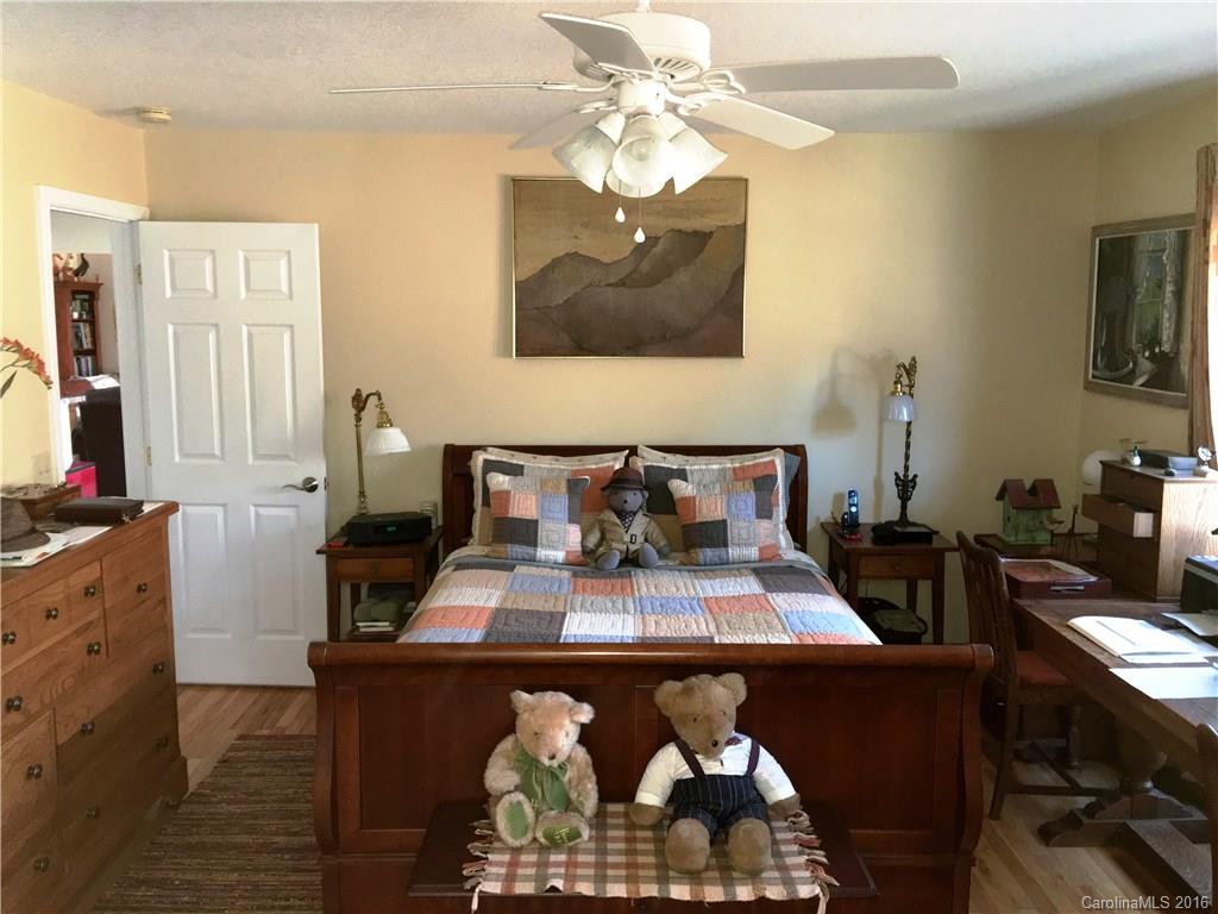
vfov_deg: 48.2
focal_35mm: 29
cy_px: 457
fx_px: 1020
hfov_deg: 61.7
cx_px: 609
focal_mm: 4.15
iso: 125
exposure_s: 1/16
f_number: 2.2
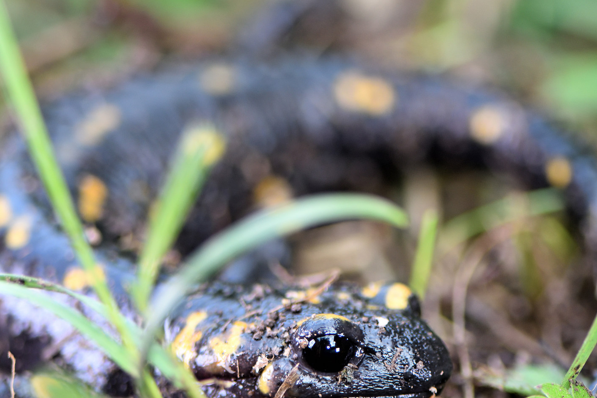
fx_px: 5905
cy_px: 266
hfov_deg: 5.8
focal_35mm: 356
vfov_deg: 3.9
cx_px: 291
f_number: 8
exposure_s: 1/160
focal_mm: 210
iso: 1000
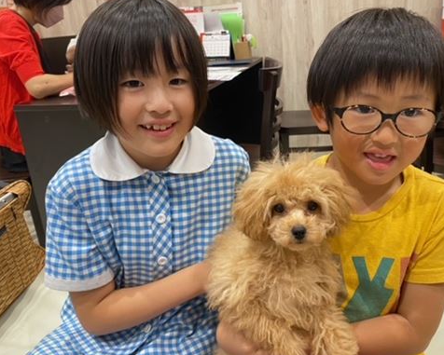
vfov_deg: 45.8
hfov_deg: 55.3
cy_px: 171
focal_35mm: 32
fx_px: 421
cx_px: 263
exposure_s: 1/60
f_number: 1.8
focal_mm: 4.25
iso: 80
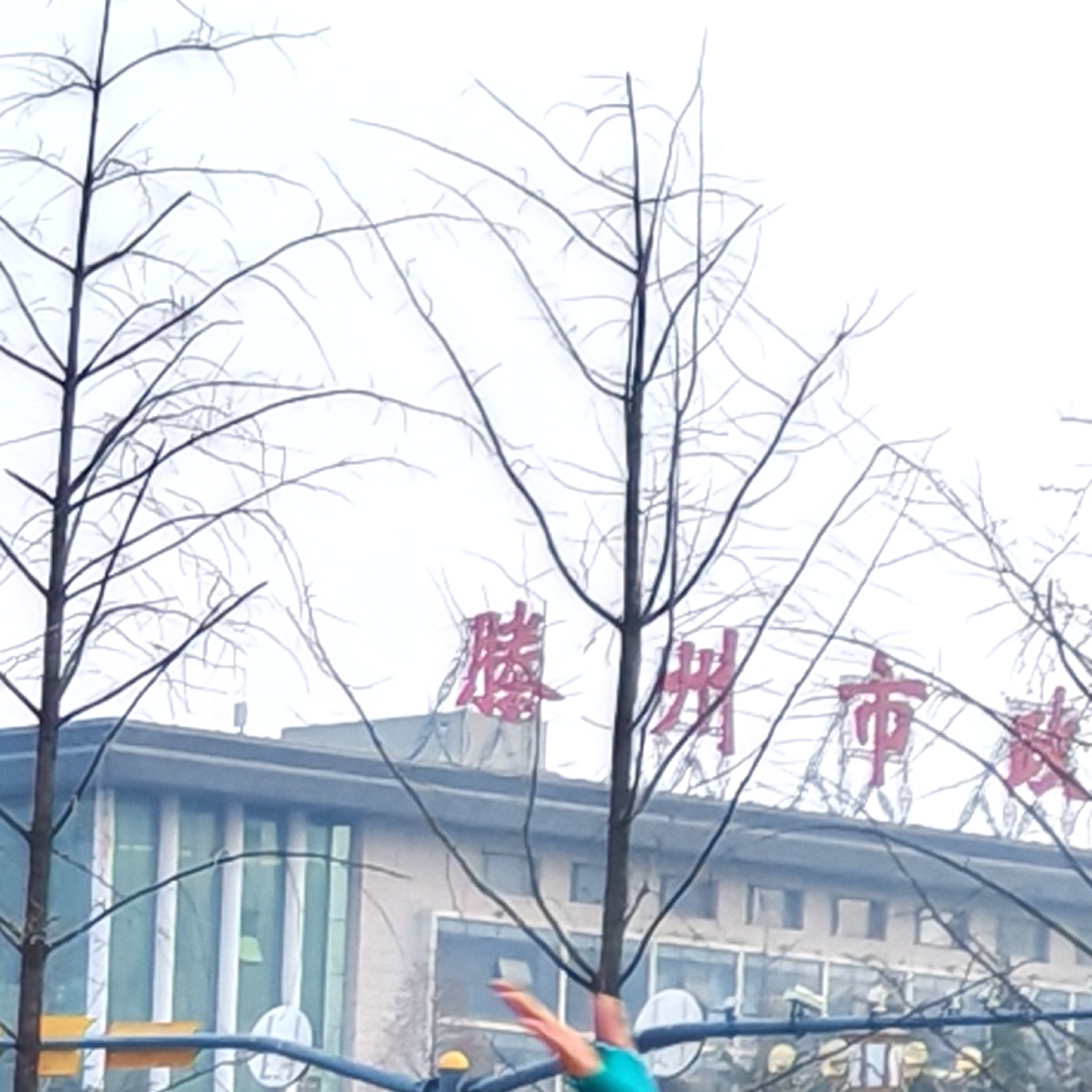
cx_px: -1456
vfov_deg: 9.2
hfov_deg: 8.6
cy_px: 1326
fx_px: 6710
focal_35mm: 188
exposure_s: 1/110
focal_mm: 5.52
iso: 50
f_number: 1.95
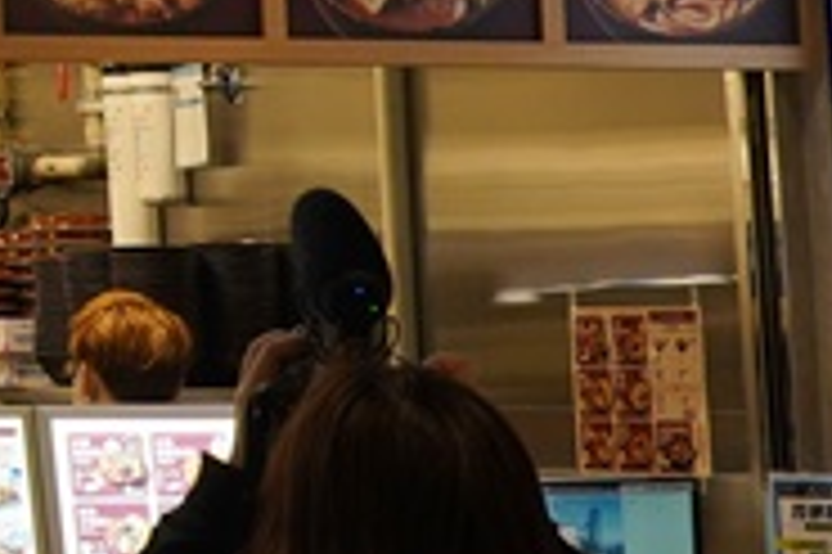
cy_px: -604
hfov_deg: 8.4
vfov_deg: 6.0
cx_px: -1268
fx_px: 5103
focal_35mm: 221
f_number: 6.3
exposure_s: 1/100
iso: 800
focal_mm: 34
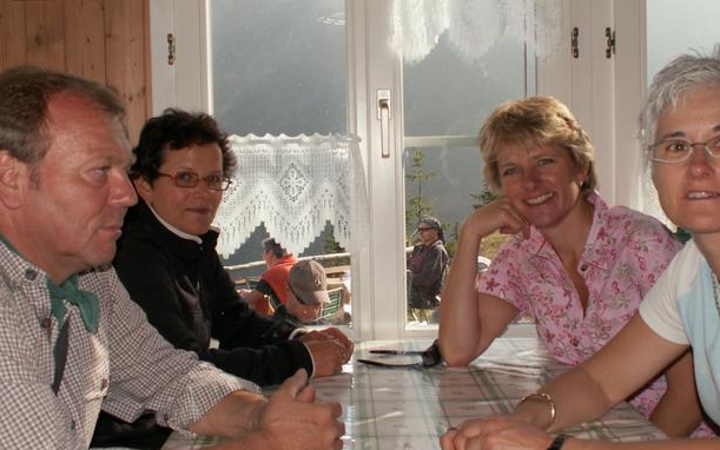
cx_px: 376
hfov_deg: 40.3
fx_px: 981
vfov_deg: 25.8
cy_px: 224
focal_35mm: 50
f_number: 2.8
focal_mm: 7.5
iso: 50
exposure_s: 1/320
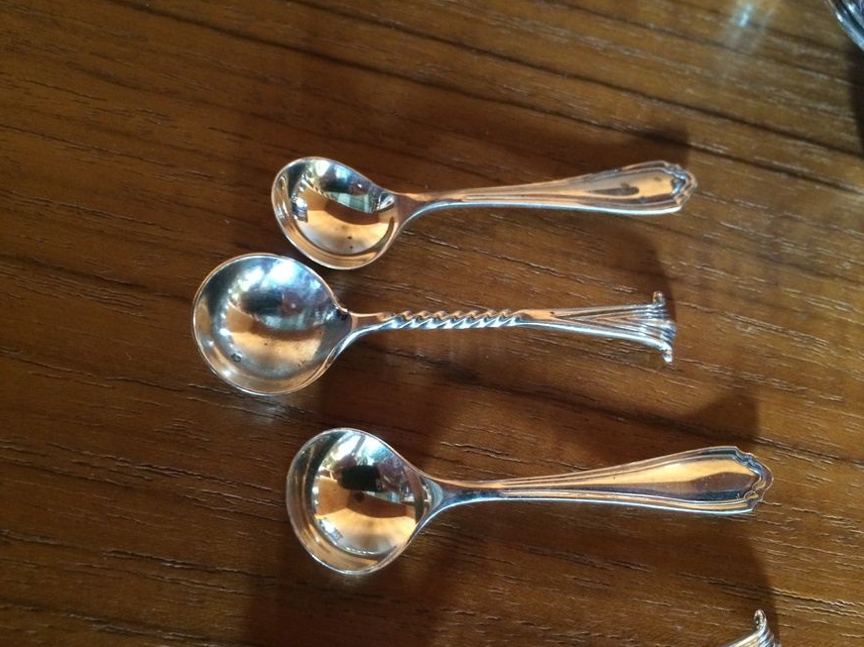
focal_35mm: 31
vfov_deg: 45.4
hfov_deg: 58.4
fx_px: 774
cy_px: 324
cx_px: 442
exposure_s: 1/17
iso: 320
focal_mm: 4.12
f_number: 2.2
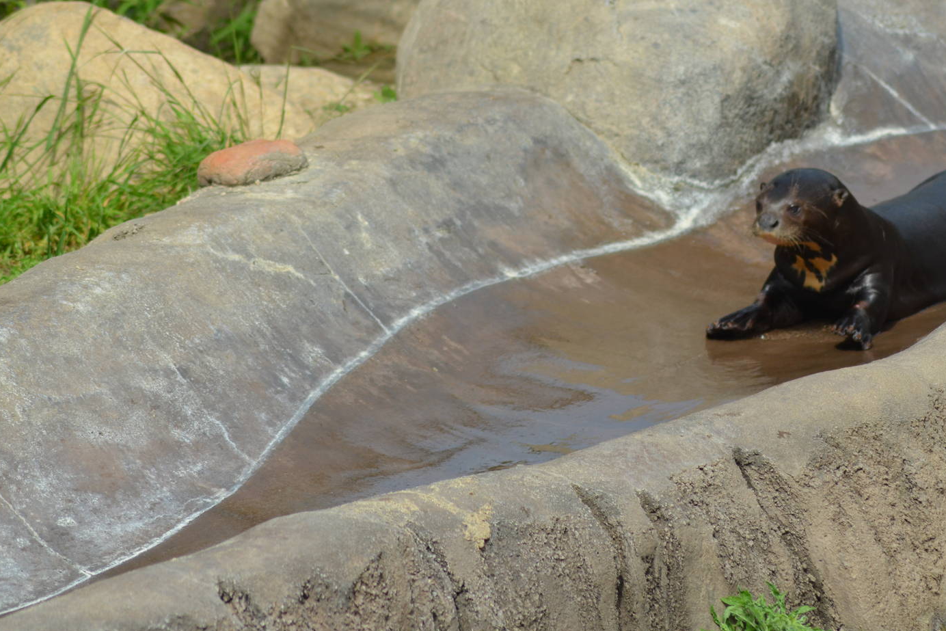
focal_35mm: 398
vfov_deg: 3.5
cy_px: 351
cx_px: 528
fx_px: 10459
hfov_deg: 5.2
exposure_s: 1/1600
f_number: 6.3
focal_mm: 230
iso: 400
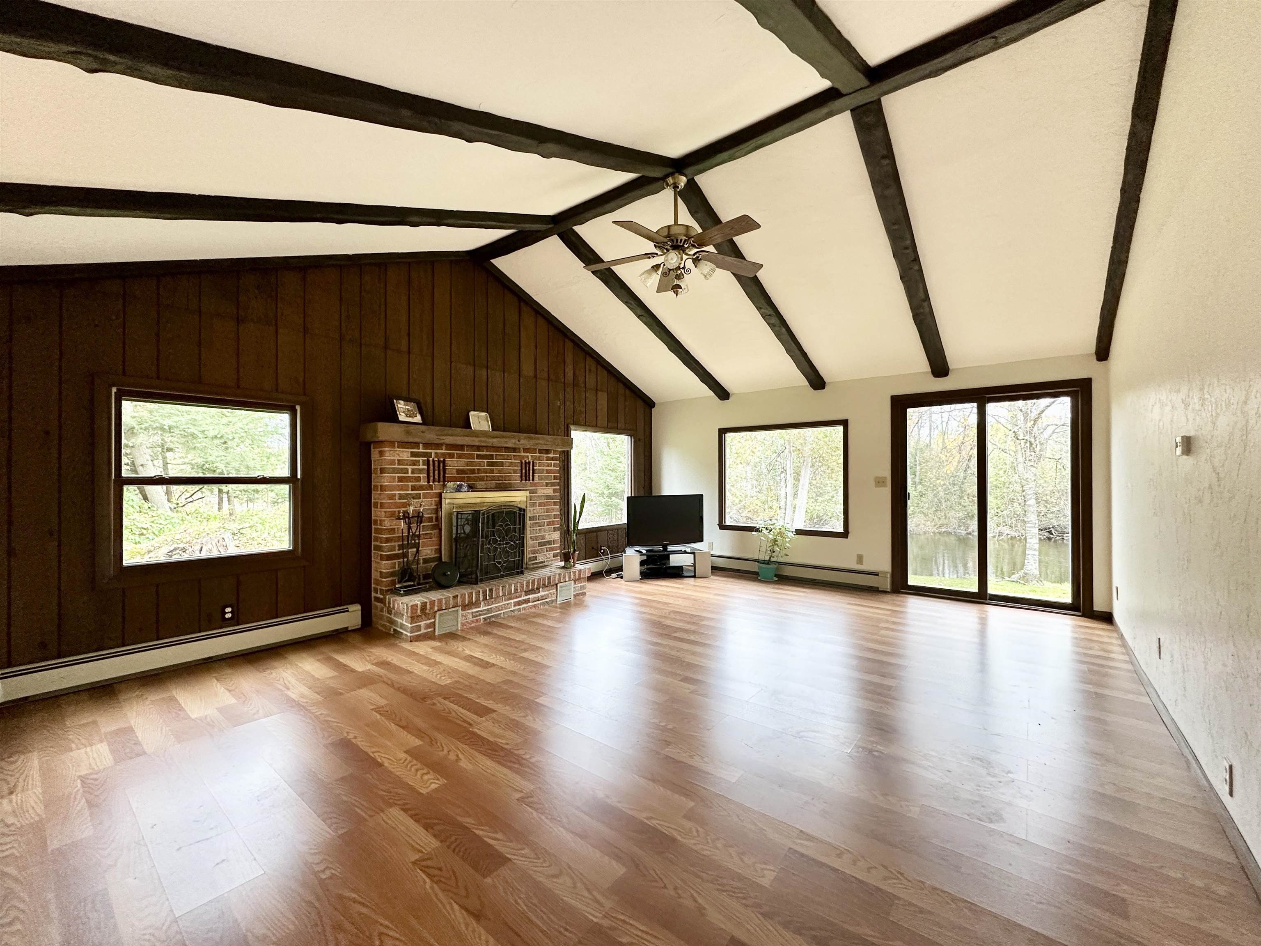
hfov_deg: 102.1
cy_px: 473
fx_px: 510
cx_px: 630
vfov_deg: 85.7
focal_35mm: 14
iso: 250
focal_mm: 2.22
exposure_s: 1/120
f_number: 2.2
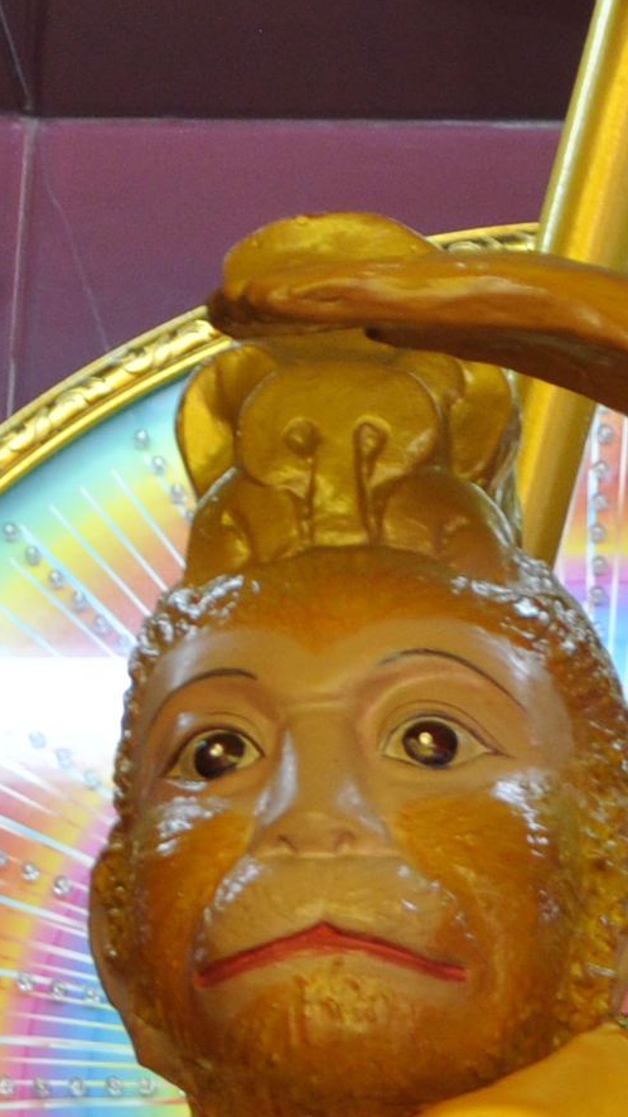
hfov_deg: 3.8
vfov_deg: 6.7
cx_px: 789
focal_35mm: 319
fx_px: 9449
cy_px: 1142
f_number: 5.6
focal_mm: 42
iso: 400
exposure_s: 1/30
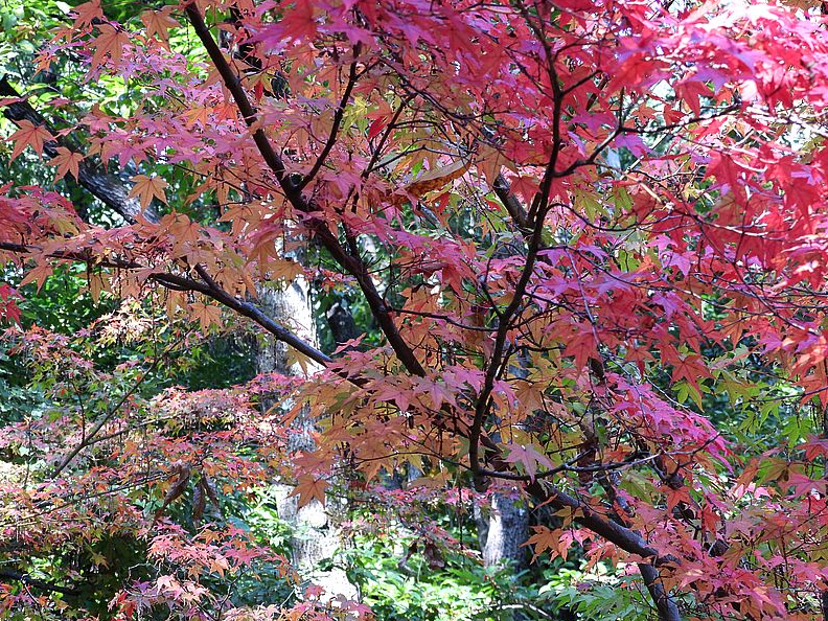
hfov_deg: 18.5
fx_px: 2535
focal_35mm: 106
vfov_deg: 14.0
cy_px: 312
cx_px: 417
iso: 280
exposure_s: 1/60
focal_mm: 18.7
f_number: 4
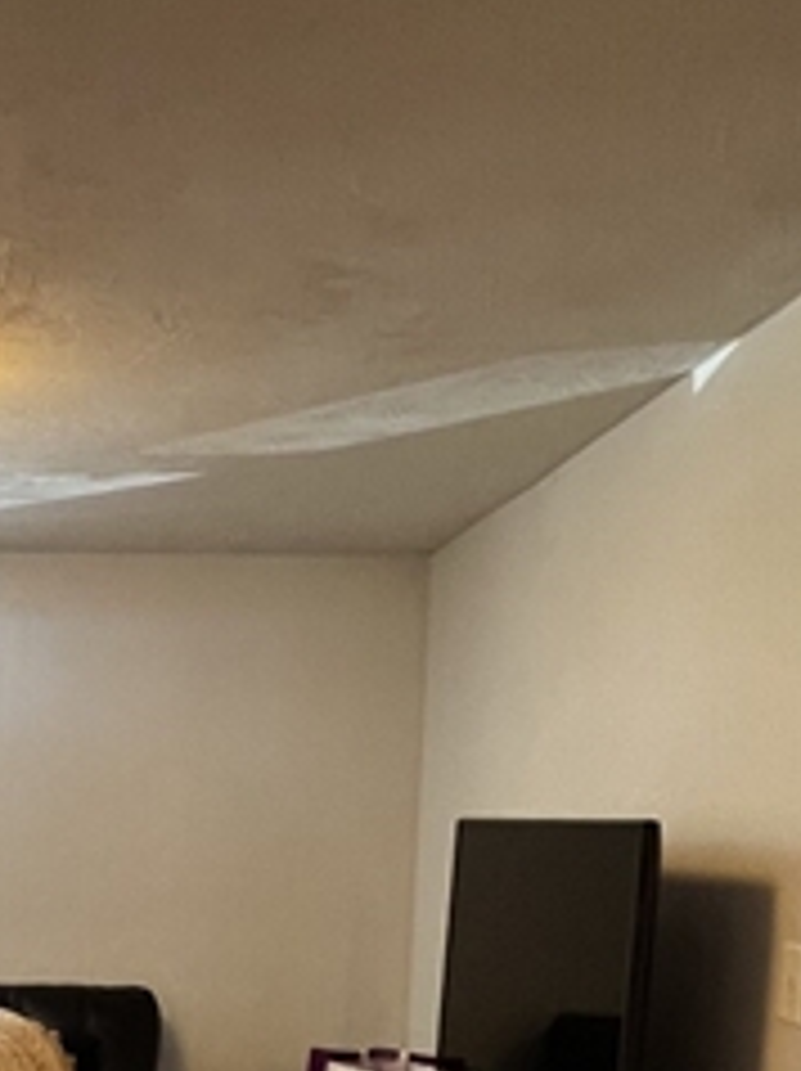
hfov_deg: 30.6
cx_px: -86
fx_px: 1298
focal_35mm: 42
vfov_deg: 41.5
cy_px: 950
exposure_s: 1/60
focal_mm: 1.57
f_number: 1.8
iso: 200
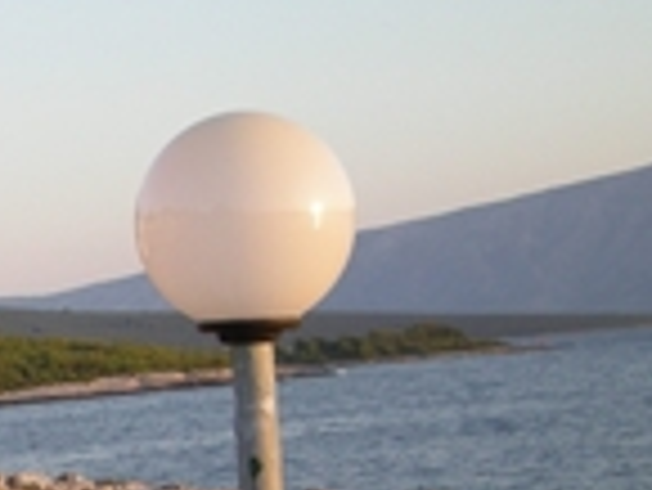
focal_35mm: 133
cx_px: -432
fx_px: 2507
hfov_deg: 13.6
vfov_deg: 11.0
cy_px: 582
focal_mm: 5.7
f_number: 2.8
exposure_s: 1/136
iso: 50
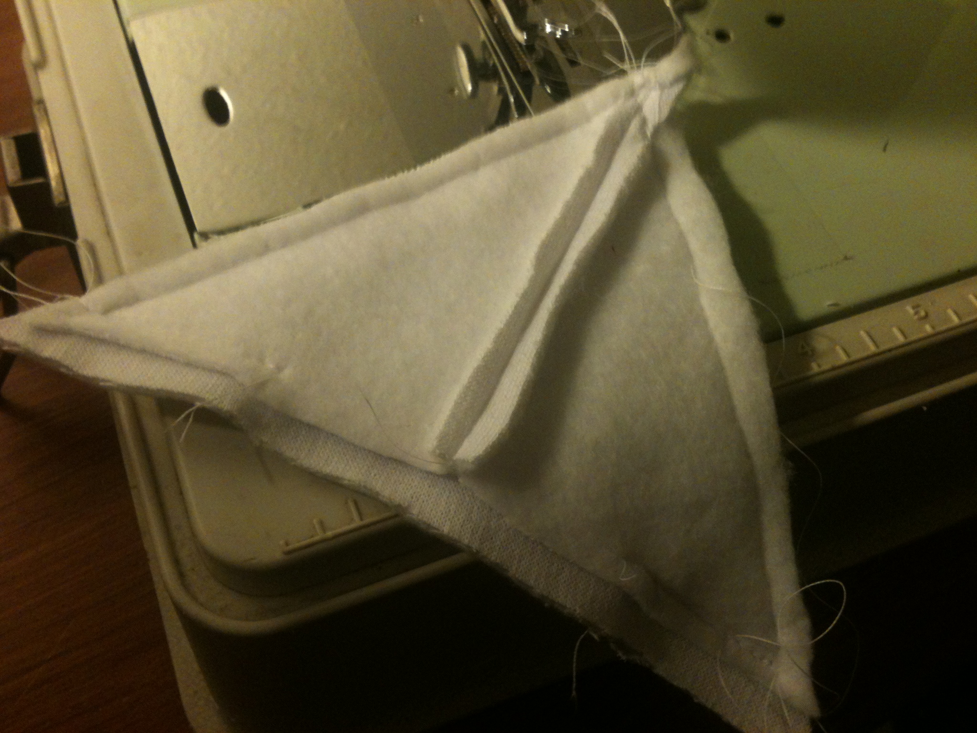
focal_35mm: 35
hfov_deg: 52.6
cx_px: 488
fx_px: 988
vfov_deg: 40.7
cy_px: 366
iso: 125
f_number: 2.8
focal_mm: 3.85
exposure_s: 1/15
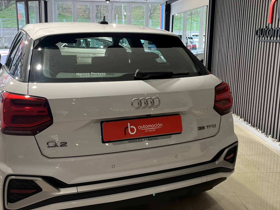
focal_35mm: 38
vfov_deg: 37.7
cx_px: 136
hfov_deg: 49.0
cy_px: 94
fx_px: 307
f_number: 1.6
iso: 80
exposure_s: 1/100
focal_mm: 5.1
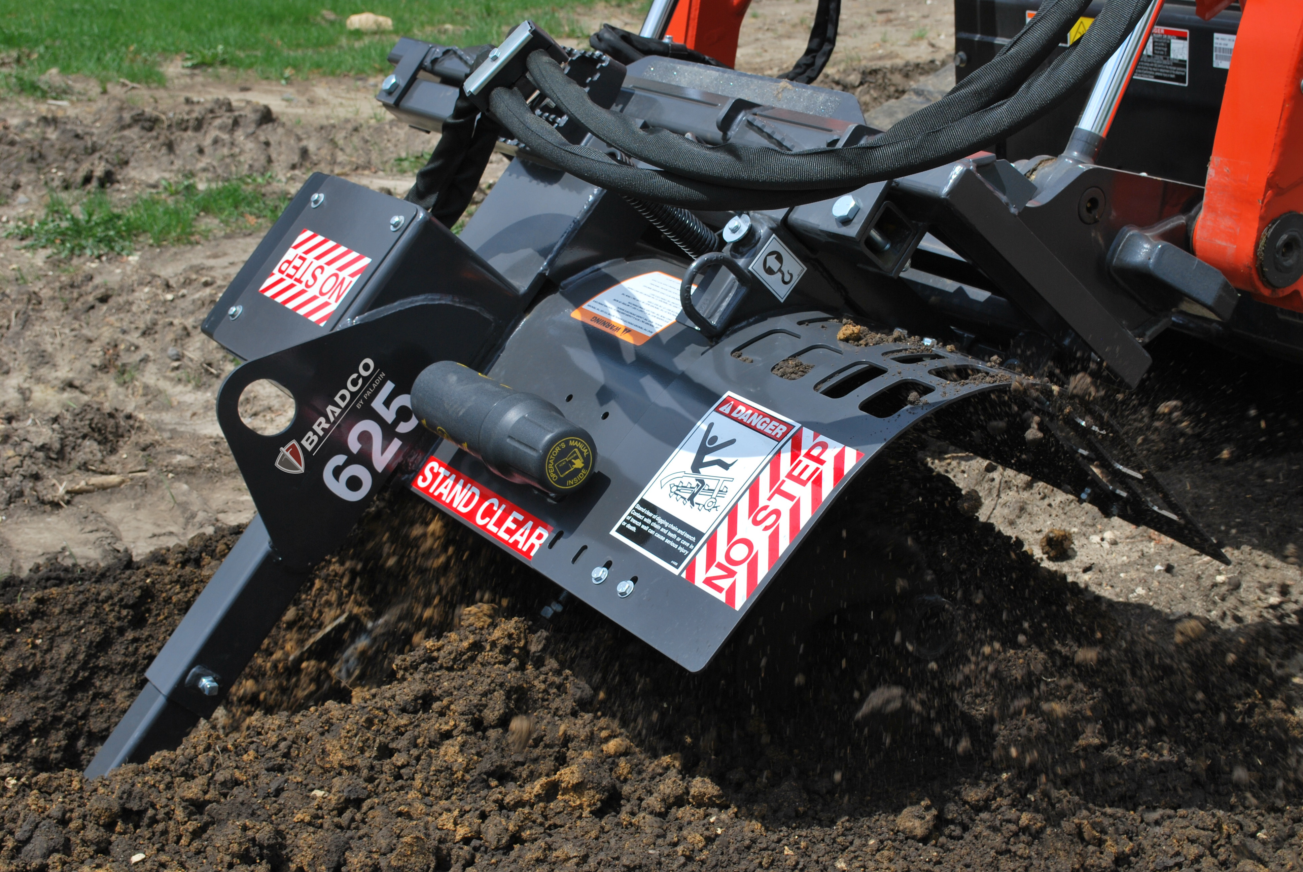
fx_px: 1848
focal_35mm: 51
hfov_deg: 38.8
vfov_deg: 26.6
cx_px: 652
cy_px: 436
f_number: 9
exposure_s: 1/250
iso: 100
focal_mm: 34
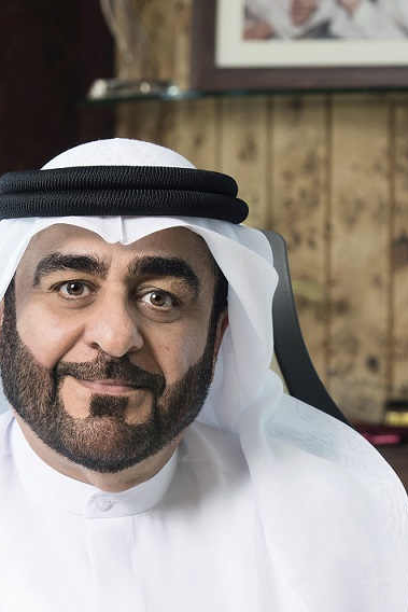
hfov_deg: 5.8
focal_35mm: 237
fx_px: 4026
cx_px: 120
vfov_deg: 8.7
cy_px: 504
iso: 250
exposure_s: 1/160
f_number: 7.1
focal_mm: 95
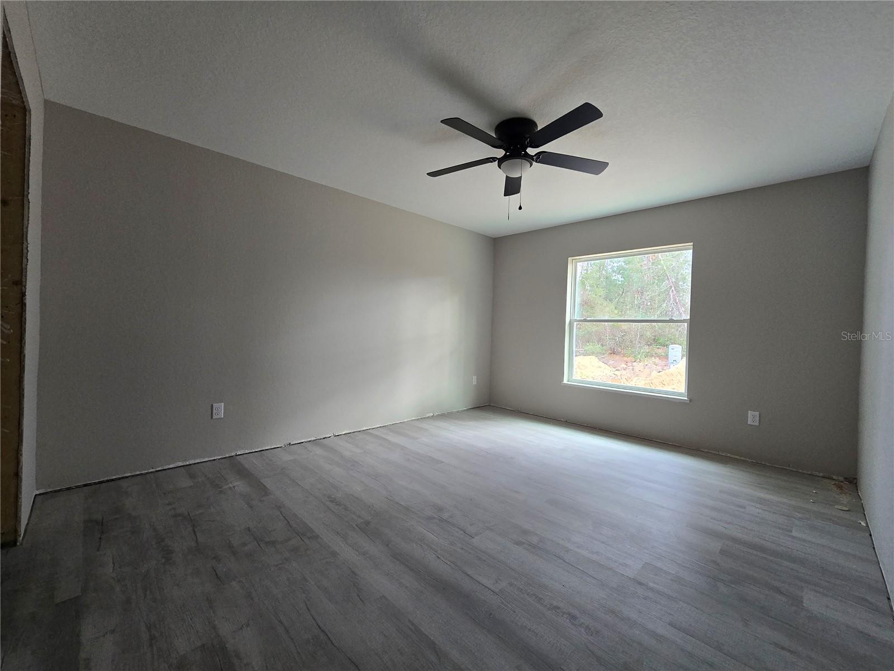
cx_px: 447
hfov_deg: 106.2
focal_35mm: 13
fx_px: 336
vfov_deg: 89.9
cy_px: 336
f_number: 2.2
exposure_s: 1/60
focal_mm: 2.2
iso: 200
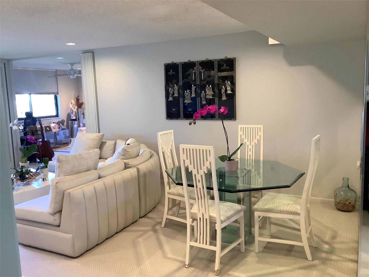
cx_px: 184
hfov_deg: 58.4
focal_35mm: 31
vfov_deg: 45.4
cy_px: 138
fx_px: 330
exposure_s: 1/50
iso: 200
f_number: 2.4
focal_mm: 3.3
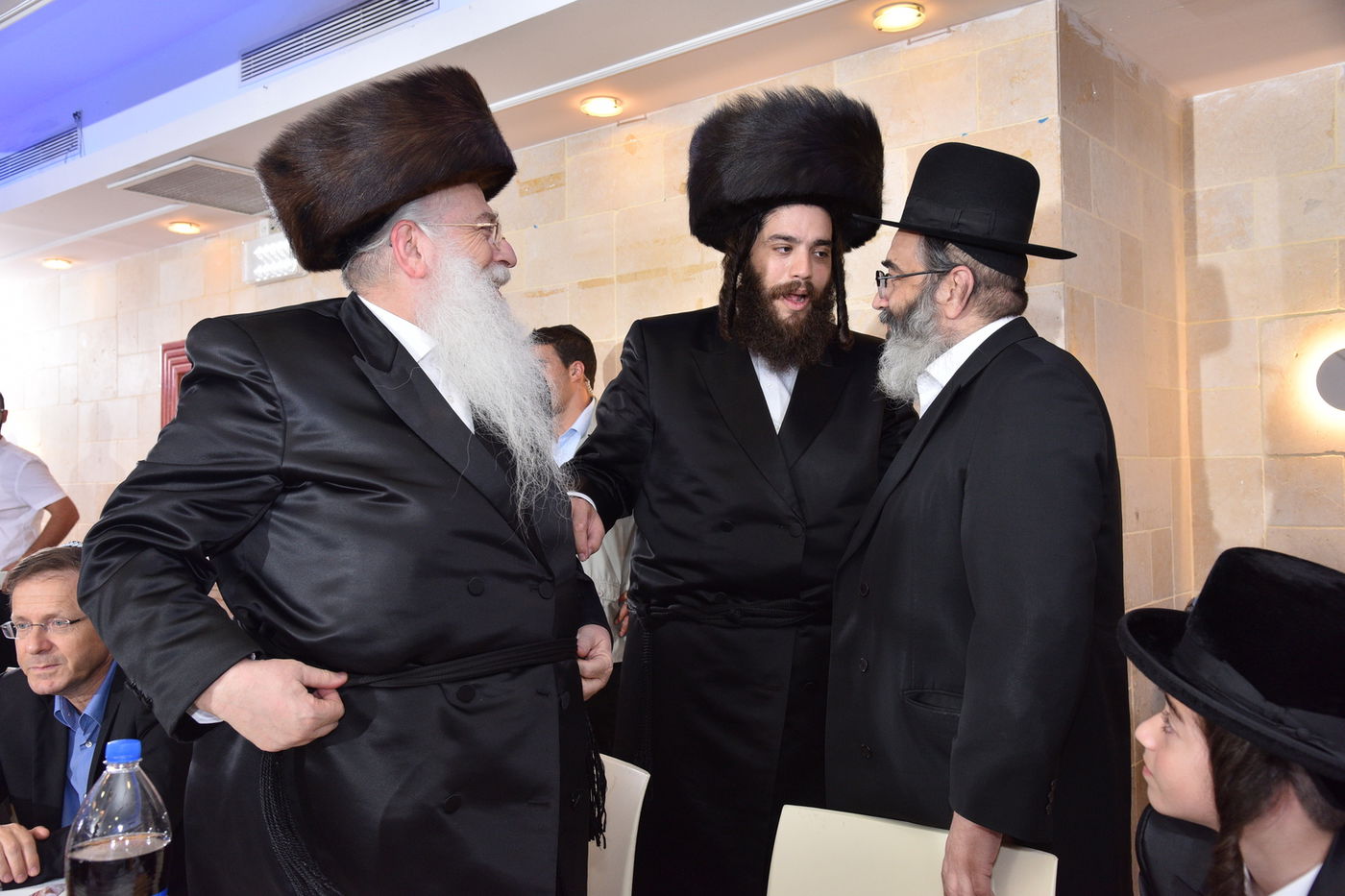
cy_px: 448
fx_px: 1195
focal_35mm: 32
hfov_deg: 58.7
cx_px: 672
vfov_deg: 41.1
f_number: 6.3
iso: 1000
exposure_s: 1/160
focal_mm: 32
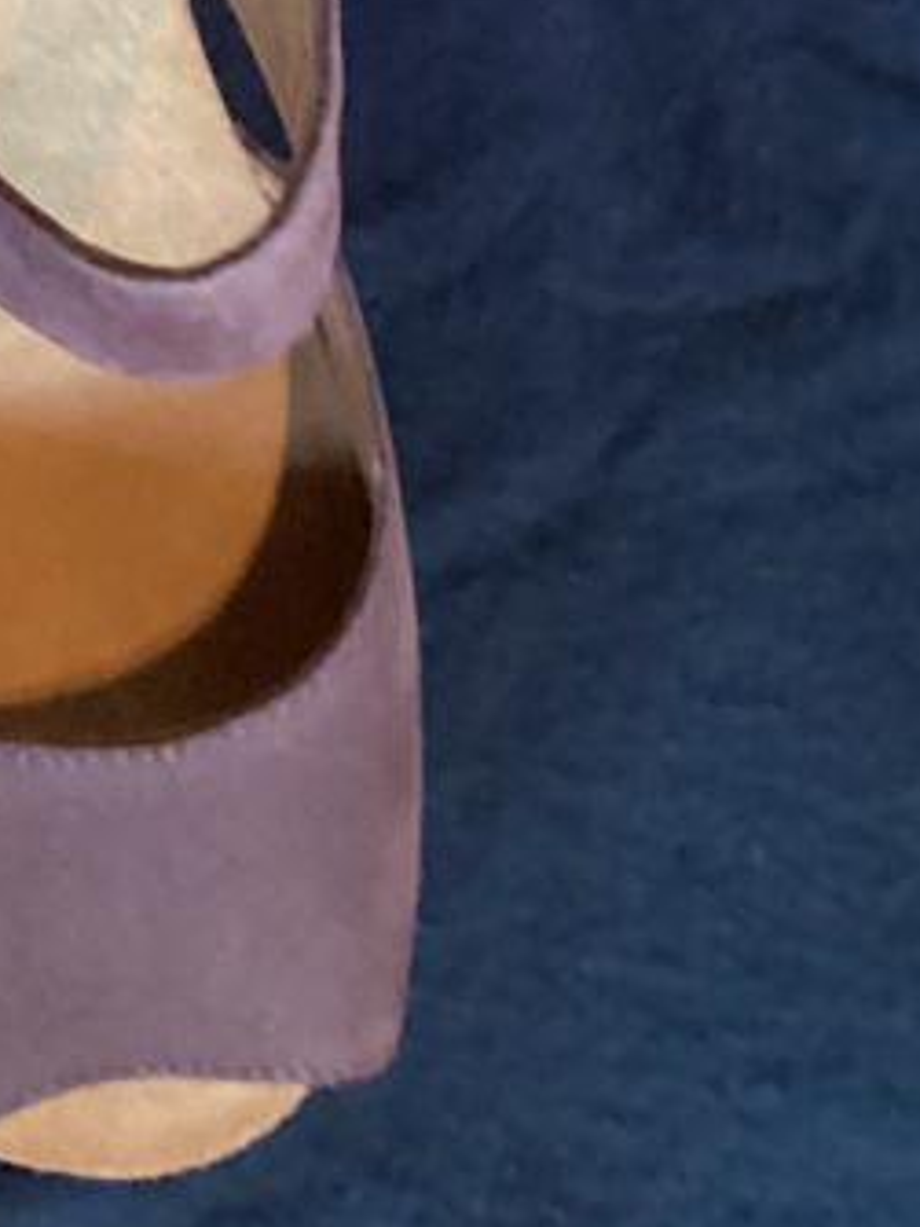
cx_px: -246
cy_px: -645
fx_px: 3936
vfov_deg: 16.1
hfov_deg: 12.9
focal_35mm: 111
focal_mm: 3.3
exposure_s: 1/30
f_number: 2.4
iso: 400
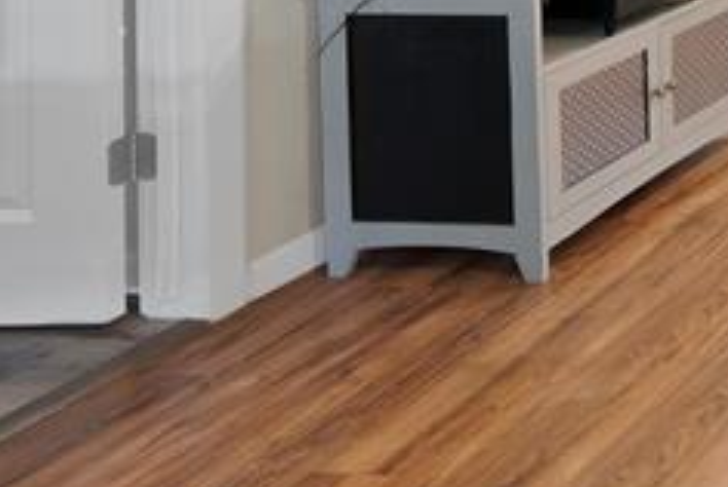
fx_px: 1053
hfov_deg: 21.1
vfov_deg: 21.0
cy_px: -290
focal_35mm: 52
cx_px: 1370
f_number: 9
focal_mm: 12
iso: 640
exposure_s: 1/1.25
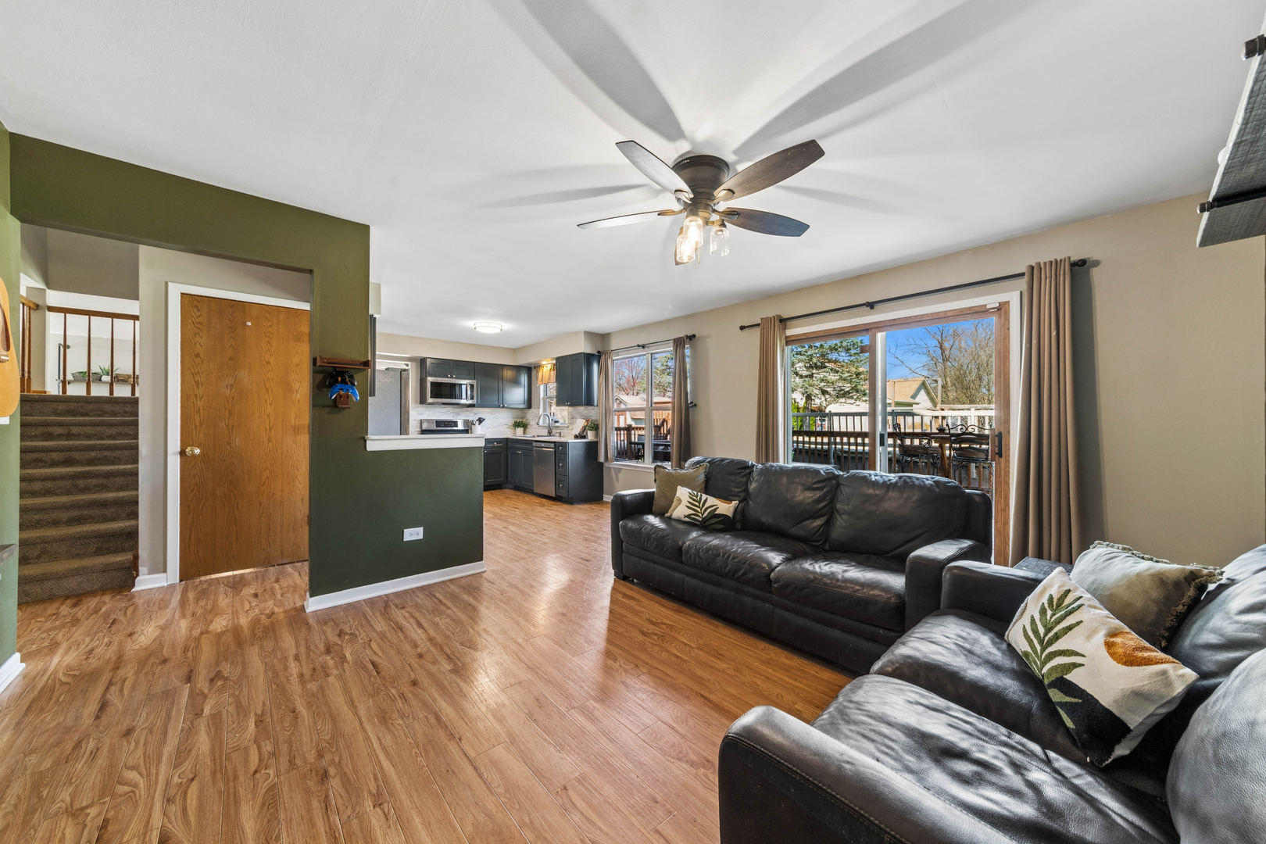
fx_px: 422
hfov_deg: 112.6
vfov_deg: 90.0
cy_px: 422
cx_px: 633
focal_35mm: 12
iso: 250
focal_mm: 12
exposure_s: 1/15
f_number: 10
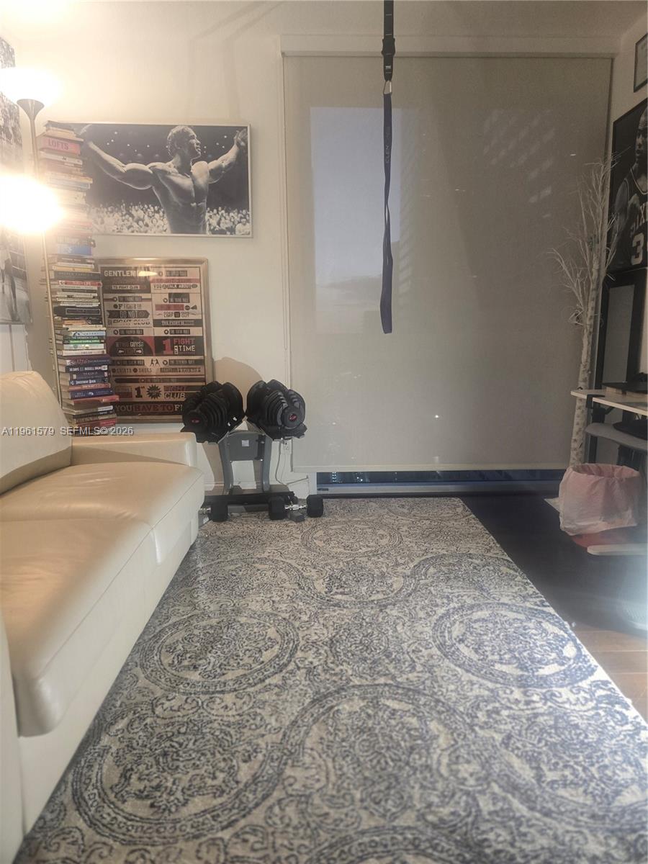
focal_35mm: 23
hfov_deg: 58.9
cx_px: 324
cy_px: 432
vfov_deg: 73.9
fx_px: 574
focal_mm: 6.3
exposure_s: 1/120
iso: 250
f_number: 1.7
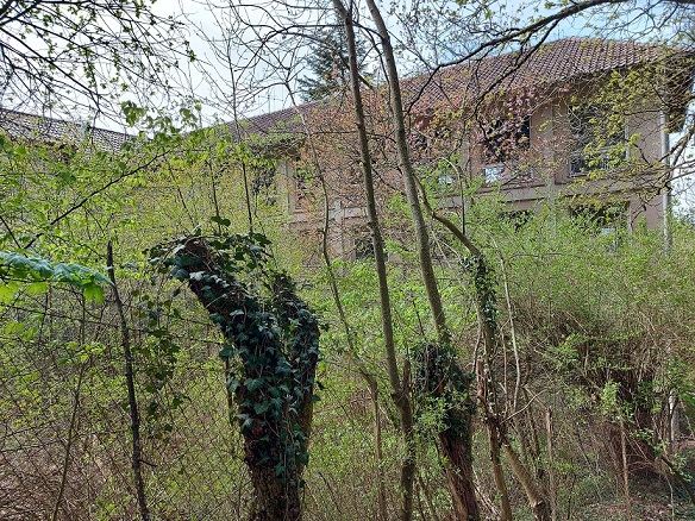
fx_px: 482
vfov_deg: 56.8
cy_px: 260
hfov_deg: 71.6
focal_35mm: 24
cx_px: 348
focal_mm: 5.23
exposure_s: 1/248
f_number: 1.8
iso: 32
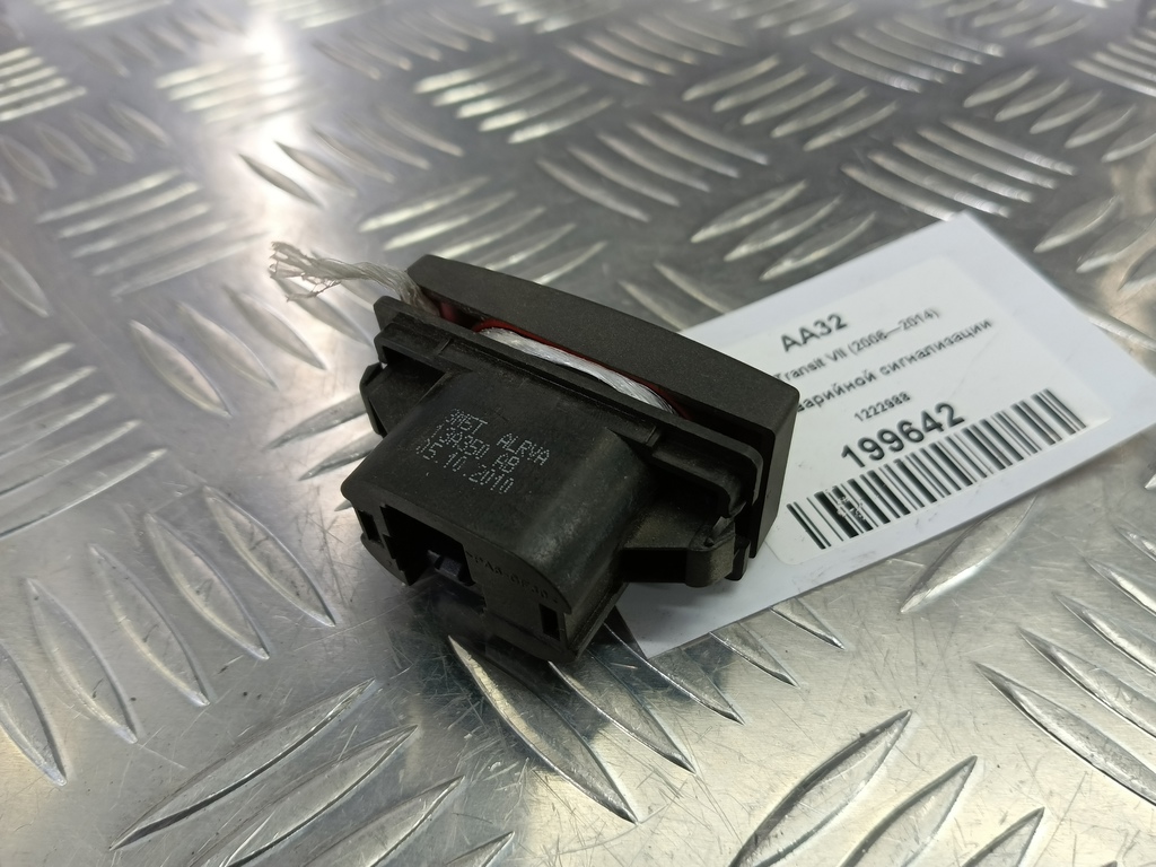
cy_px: 434
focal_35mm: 23
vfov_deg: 58.9
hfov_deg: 73.9
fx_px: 768
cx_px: 578
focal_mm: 4.11
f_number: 1.6
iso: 103
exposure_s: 1/50
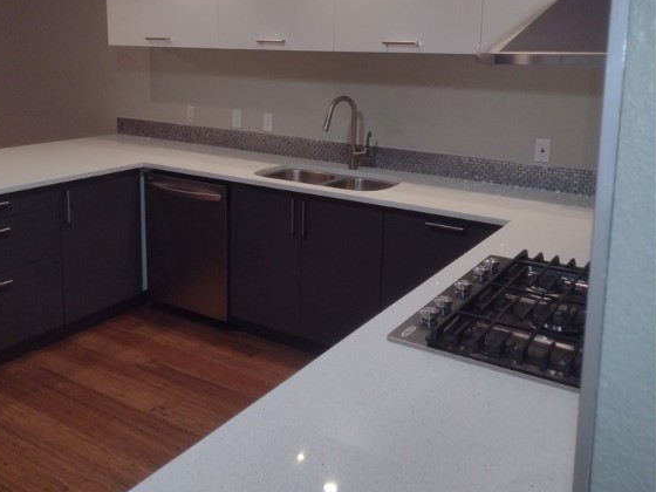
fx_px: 701
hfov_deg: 50.1
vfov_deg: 38.0
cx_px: 322
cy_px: 145
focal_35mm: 37
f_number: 1.7
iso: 172
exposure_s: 1/120
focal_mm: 4.71
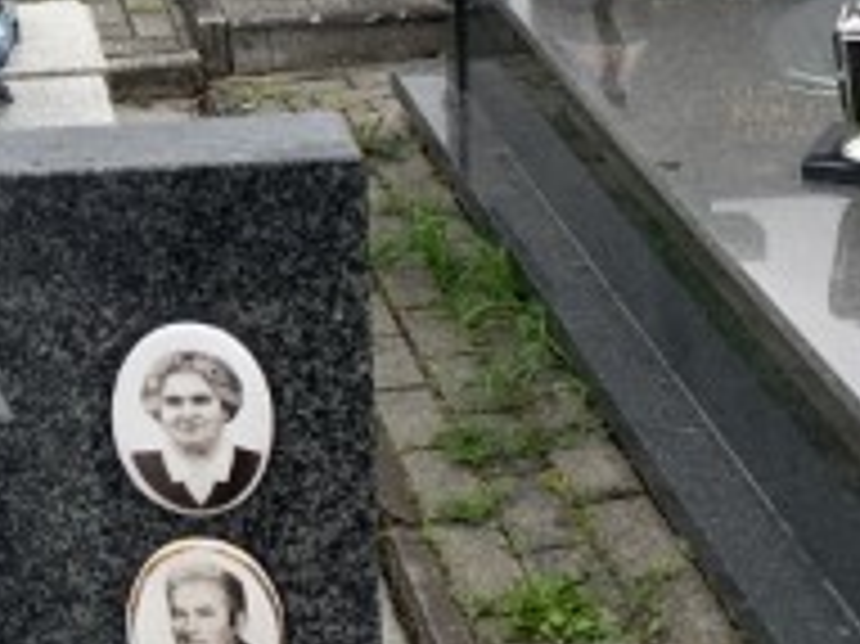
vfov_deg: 16.5
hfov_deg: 19.1
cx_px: -504
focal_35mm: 87
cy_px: -59
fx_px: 2160
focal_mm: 4.25
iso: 25
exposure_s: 1/919
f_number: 1.8
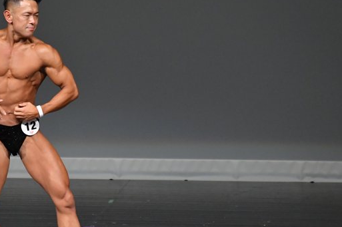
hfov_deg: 3.6
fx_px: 5381
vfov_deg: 2.4
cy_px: 142
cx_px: 89
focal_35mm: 567
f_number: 5.6
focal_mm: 250
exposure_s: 1/400
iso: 4000
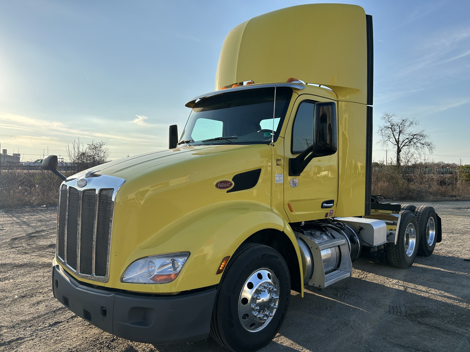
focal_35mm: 26
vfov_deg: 53.1
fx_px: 353
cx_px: 235
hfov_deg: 67.3
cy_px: 176
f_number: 1.5
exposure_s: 1/4274
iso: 50
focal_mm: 5.7
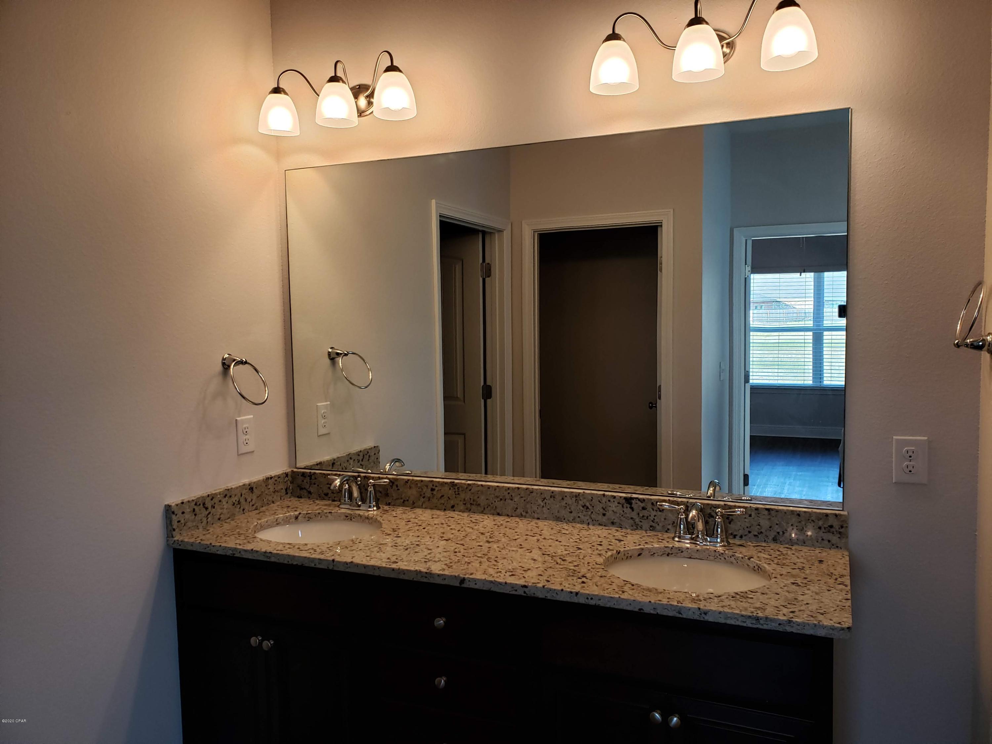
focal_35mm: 26
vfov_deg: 53.1
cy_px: 372
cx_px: 496
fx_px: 745
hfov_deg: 67.3
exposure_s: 1/60
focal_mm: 4.3
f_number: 2.4
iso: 125
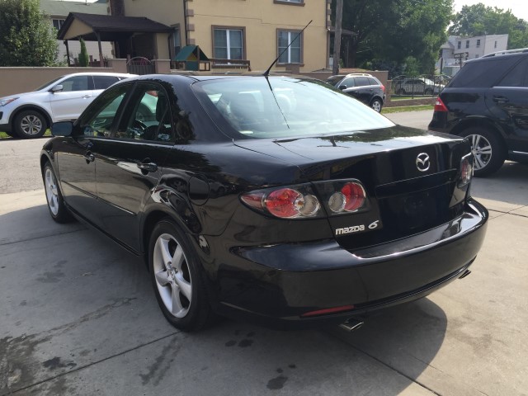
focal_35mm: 29
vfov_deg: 48.2
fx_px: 442
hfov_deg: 61.7
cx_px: 264
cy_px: 198
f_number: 2.2
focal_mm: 4.15
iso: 32
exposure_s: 1/879
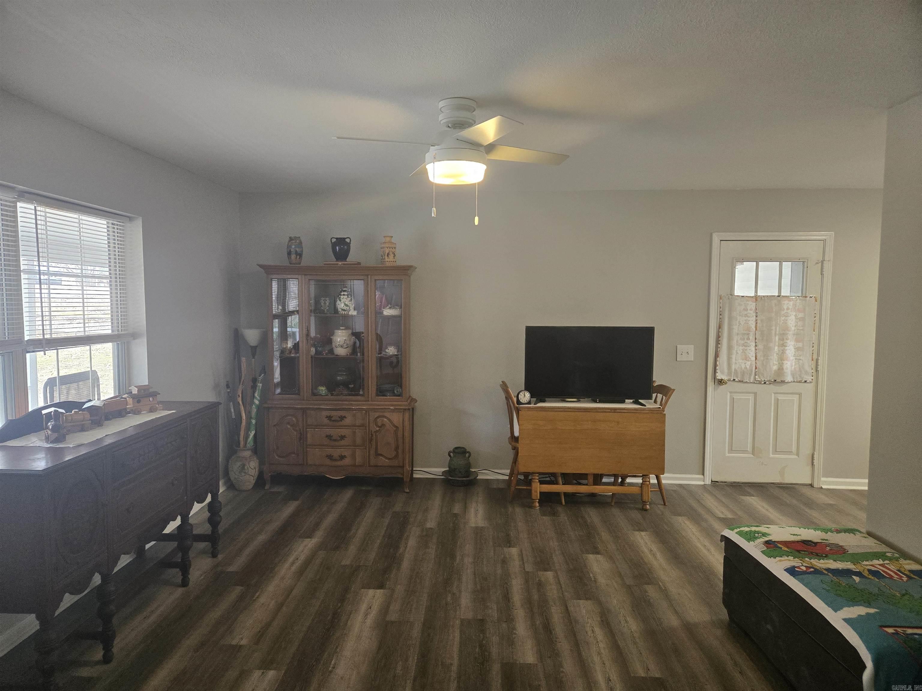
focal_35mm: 23
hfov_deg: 73.9
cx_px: 461
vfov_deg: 58.9
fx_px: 613
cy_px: 346
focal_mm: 5.4
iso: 250
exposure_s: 1/120
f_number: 1.8
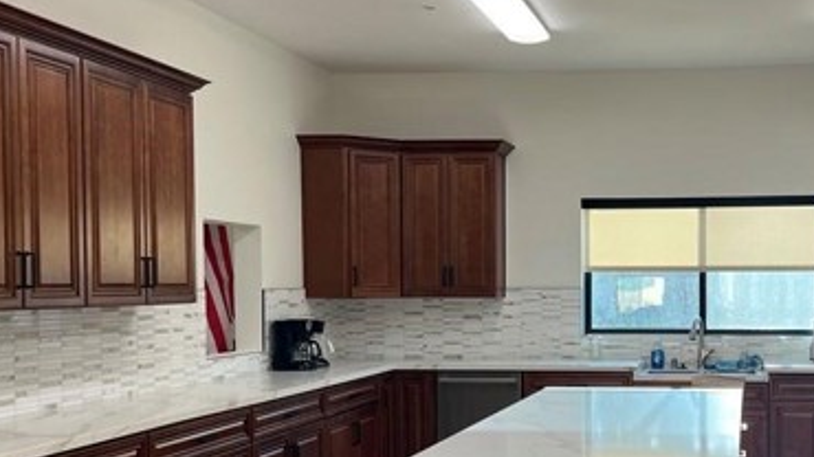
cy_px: 297
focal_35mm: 49
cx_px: 616
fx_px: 1057
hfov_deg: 40.8
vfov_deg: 24.3
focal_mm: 5.7
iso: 40
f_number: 1.5
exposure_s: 1/197
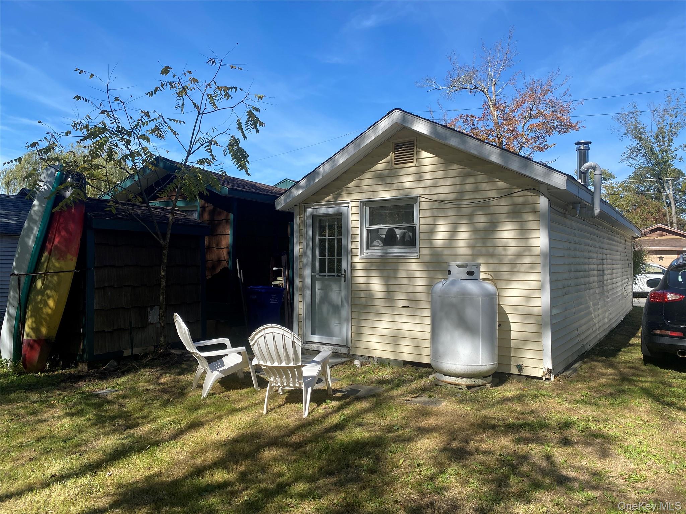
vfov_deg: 53.1
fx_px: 515
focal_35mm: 26
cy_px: 257
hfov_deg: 67.3
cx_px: 343
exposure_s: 1/2183
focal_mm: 4.25
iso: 32
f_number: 1.8
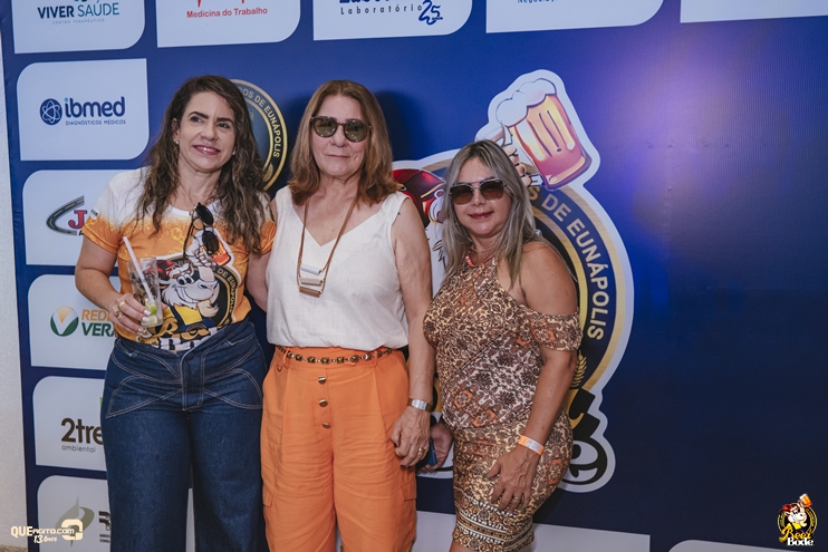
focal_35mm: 36
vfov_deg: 36.9
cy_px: 276
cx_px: 414
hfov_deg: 53.1
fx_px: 828
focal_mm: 24
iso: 1600
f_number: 2.5
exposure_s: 1/500
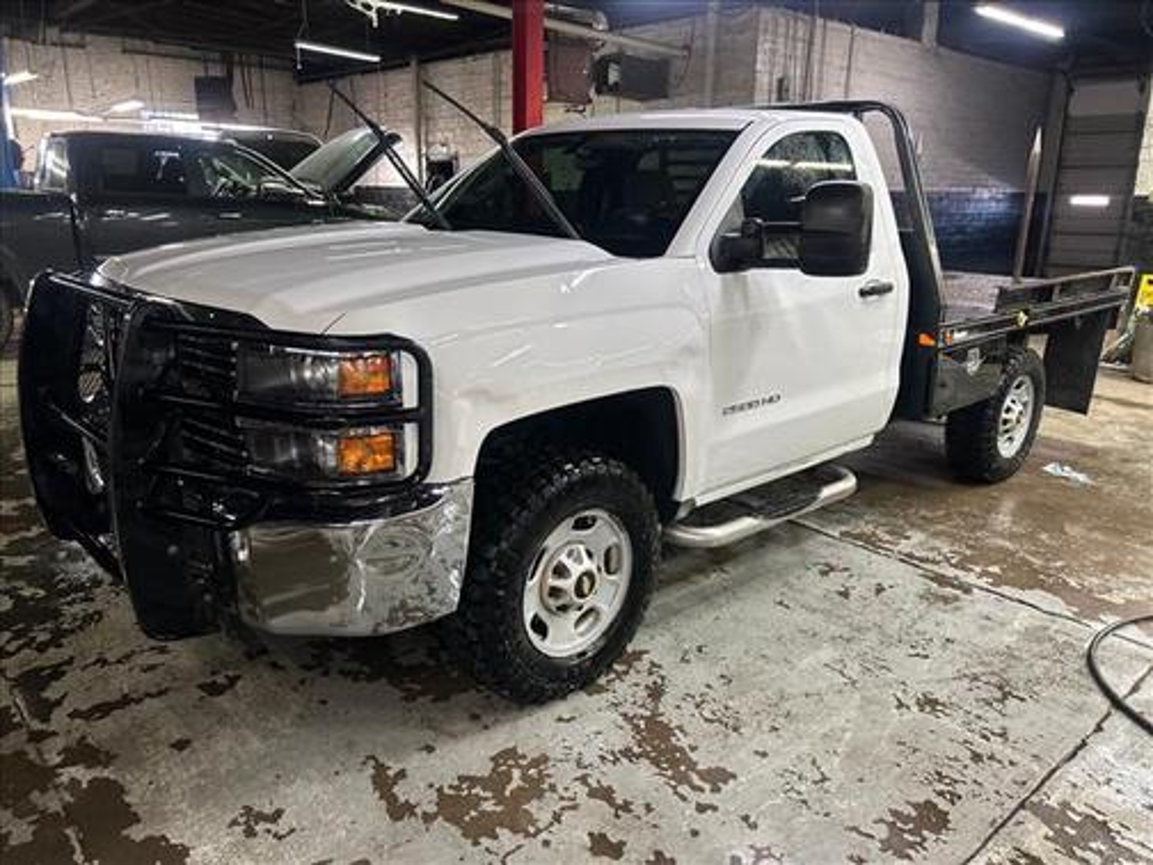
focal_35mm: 26
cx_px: 576
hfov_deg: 67.3
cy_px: 432
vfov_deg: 53.1
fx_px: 866
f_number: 1.5
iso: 125
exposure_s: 1/60
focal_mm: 5.7
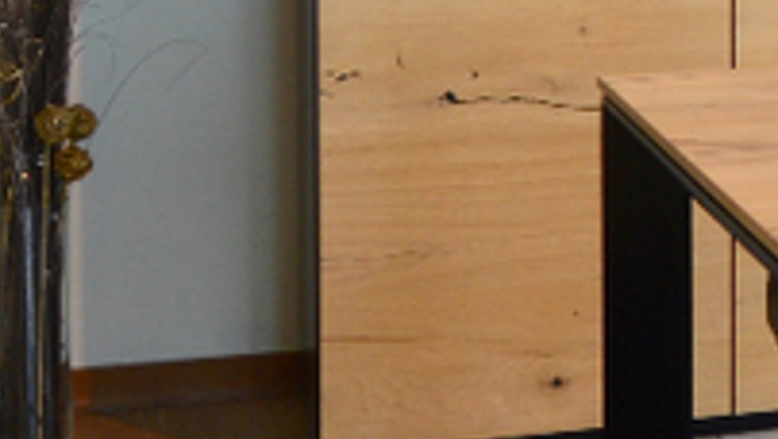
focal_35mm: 121
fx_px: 2493
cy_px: -243
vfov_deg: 9.7
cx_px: 1277
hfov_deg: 15.8
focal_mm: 11.5
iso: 100
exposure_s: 2.5
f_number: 9
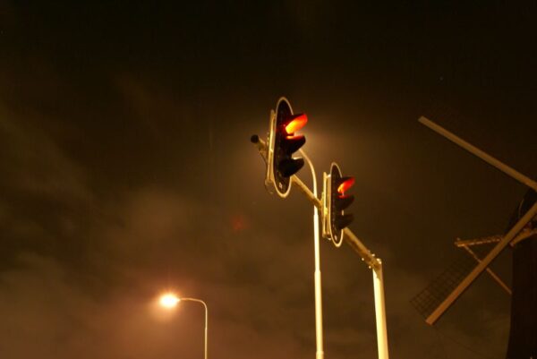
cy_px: 180
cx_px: 268
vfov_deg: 29.9
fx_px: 672
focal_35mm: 45
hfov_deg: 43.6
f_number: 5
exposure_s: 6
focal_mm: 30
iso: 400
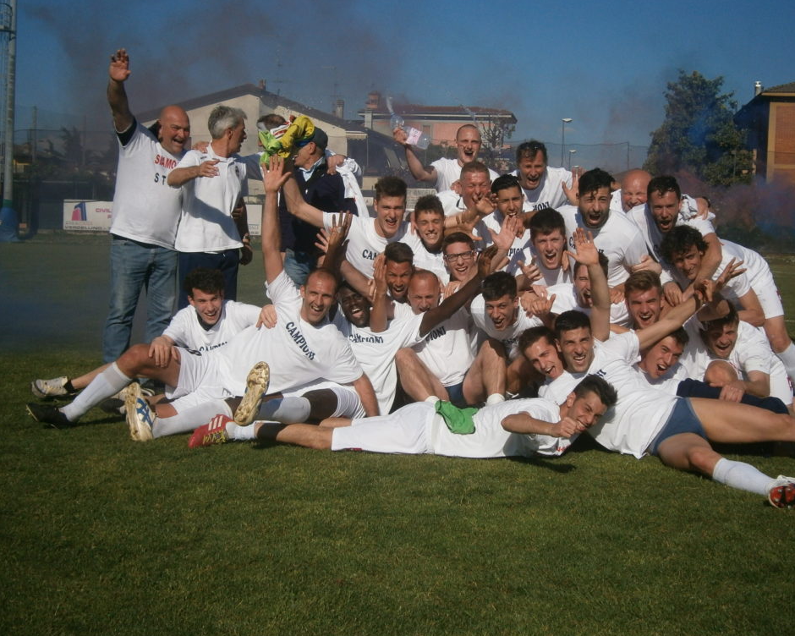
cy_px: 314
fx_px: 1176
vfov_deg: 30.3
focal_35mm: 50
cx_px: 418
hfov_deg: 37.3
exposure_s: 1/500
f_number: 9.7
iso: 125
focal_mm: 8.3
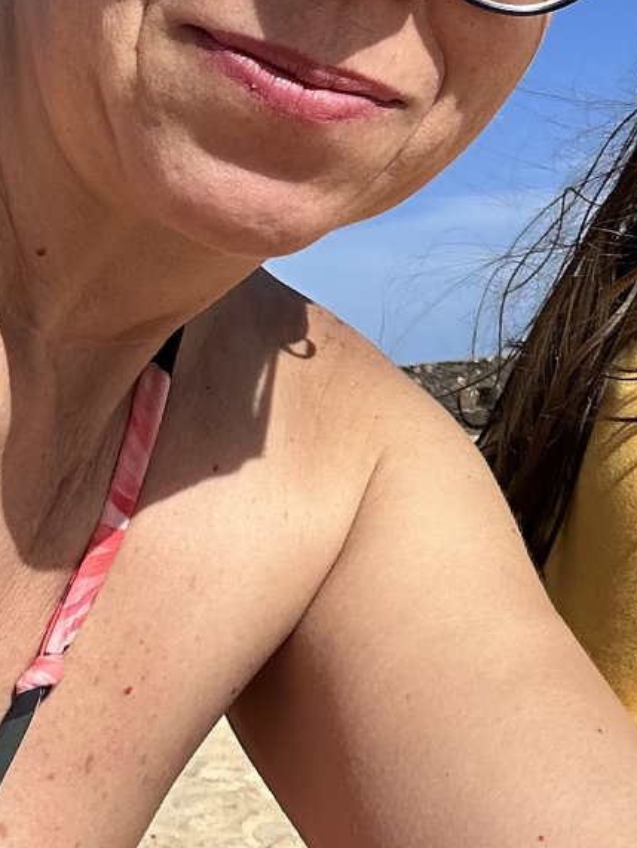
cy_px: -102
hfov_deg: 16.8
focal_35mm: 84
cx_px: 765
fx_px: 2059
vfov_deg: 21.9
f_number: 1.9
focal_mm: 2.69
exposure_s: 1/2242
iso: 25
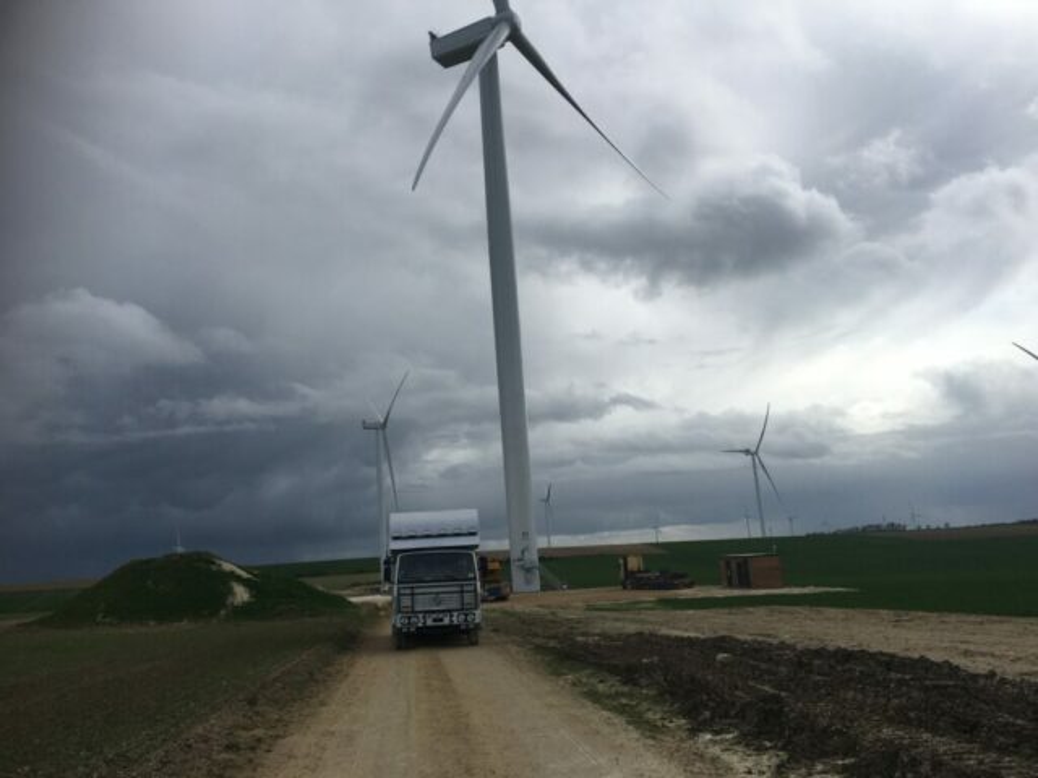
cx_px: 519
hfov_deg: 61.7
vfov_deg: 48.2
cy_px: 389
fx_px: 870
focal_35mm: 29
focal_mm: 4.15
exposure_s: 1/2653
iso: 25
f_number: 2.2
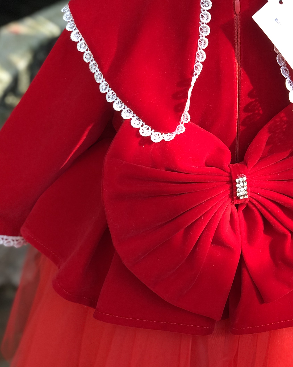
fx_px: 1051
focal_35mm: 97
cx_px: 213
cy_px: 177
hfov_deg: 15.8
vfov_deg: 19.8
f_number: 2.4
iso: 16
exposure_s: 1/60
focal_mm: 6
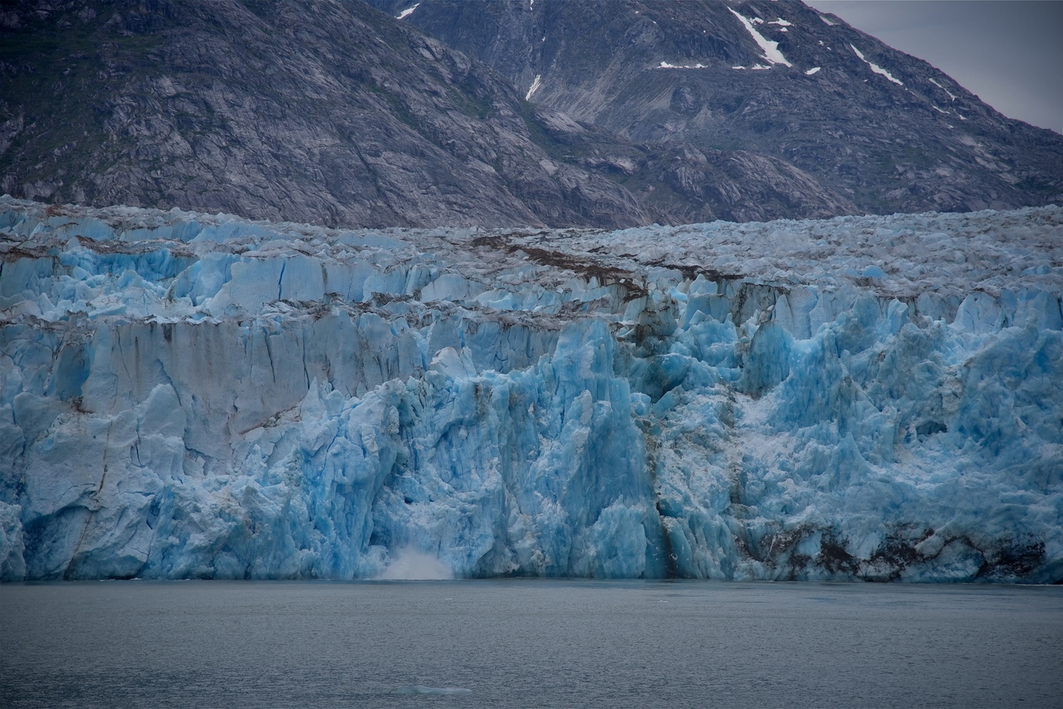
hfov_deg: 17.1
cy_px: 354
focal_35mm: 120
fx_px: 3544
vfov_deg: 11.4
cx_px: 532
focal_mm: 120
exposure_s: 1/250
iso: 100
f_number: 5
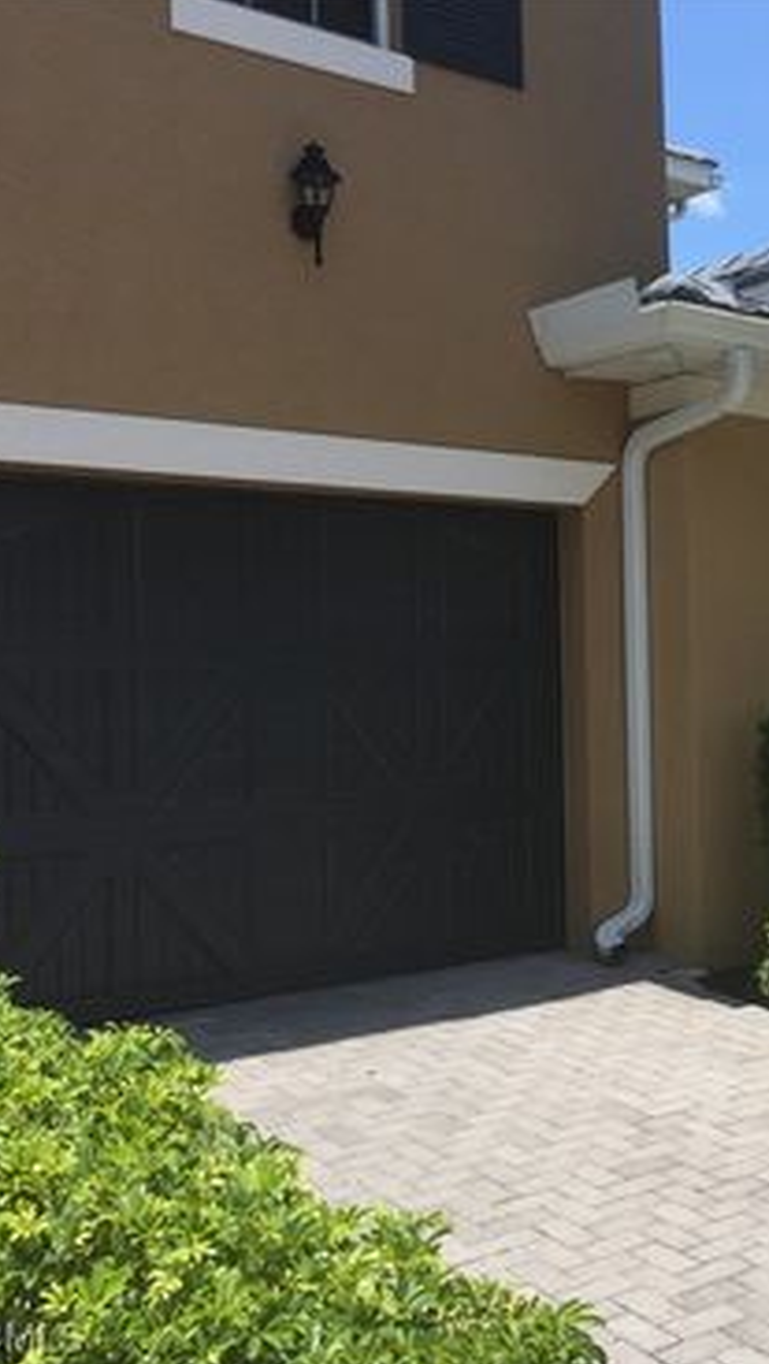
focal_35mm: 43
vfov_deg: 47.3
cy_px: 682
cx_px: 840
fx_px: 1556
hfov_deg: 25.8
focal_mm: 4.15
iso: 32
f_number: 2.2
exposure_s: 1/1721
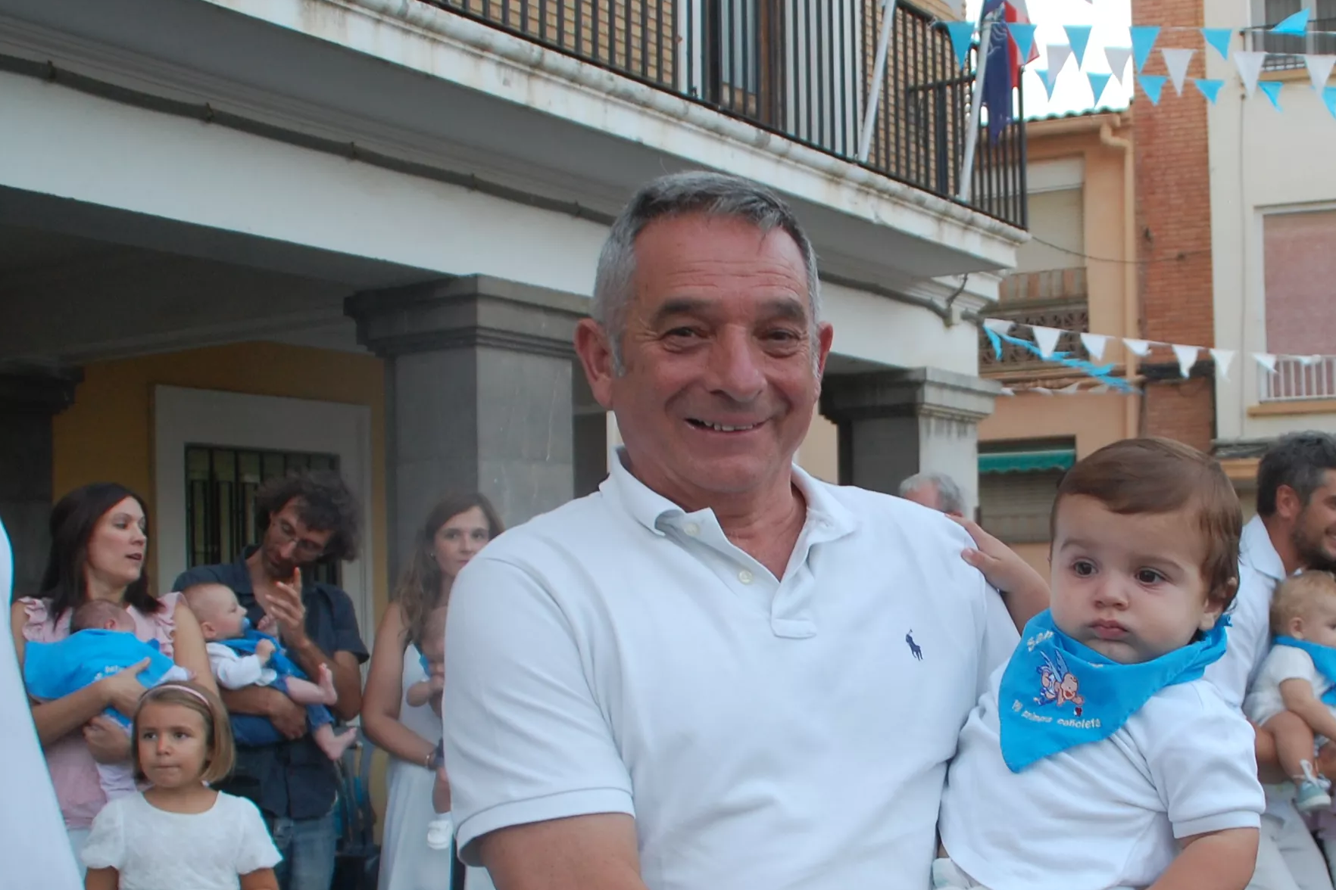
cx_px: 915
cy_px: 574
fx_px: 1707
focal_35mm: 46
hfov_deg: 42.0
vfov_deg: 29.1
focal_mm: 18
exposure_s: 1/100
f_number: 5
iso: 400
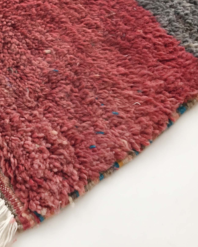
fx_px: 417
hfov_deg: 26.0
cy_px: -1
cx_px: 31
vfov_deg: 30.6
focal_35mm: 57
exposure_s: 1/33
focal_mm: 4.15
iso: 125
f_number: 2.2
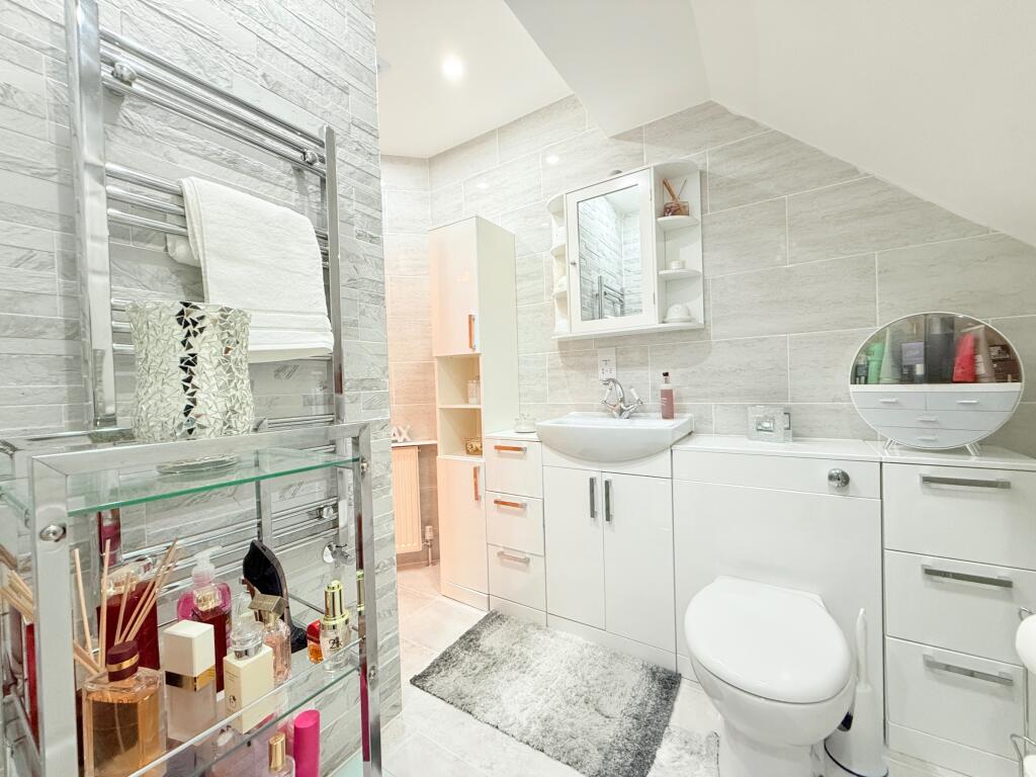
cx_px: 518
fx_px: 419
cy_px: 388
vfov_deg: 85.7
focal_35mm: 14
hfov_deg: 102.1
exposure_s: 1/50
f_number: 2.2
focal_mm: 2.22
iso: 200
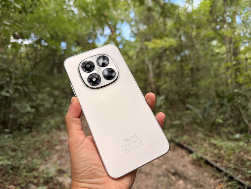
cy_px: 94
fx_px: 174
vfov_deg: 56.8
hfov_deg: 71.6
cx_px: 126
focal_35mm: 24
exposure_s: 1/236
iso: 64
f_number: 1.78
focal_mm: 6.76
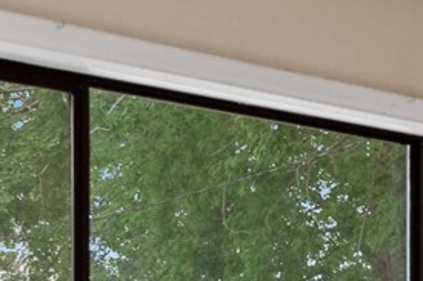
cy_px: 441
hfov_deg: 17.0
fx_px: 1303
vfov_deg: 11.7
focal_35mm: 111
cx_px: 595
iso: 200
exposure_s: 1/1.67
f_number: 8
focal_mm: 18
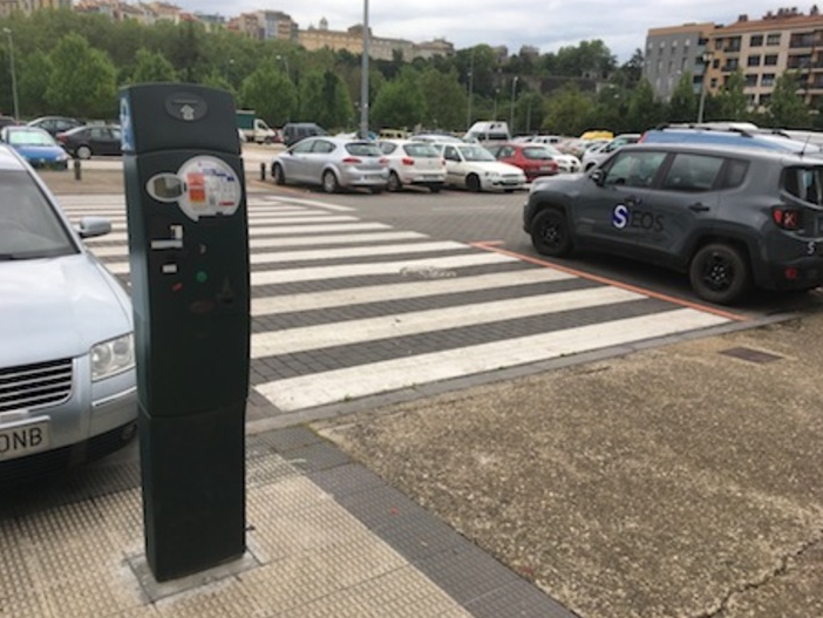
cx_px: 403
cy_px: 302
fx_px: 713
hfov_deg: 59.9
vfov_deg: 46.8
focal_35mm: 30
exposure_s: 1/270
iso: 25
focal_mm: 4.15
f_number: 2.2
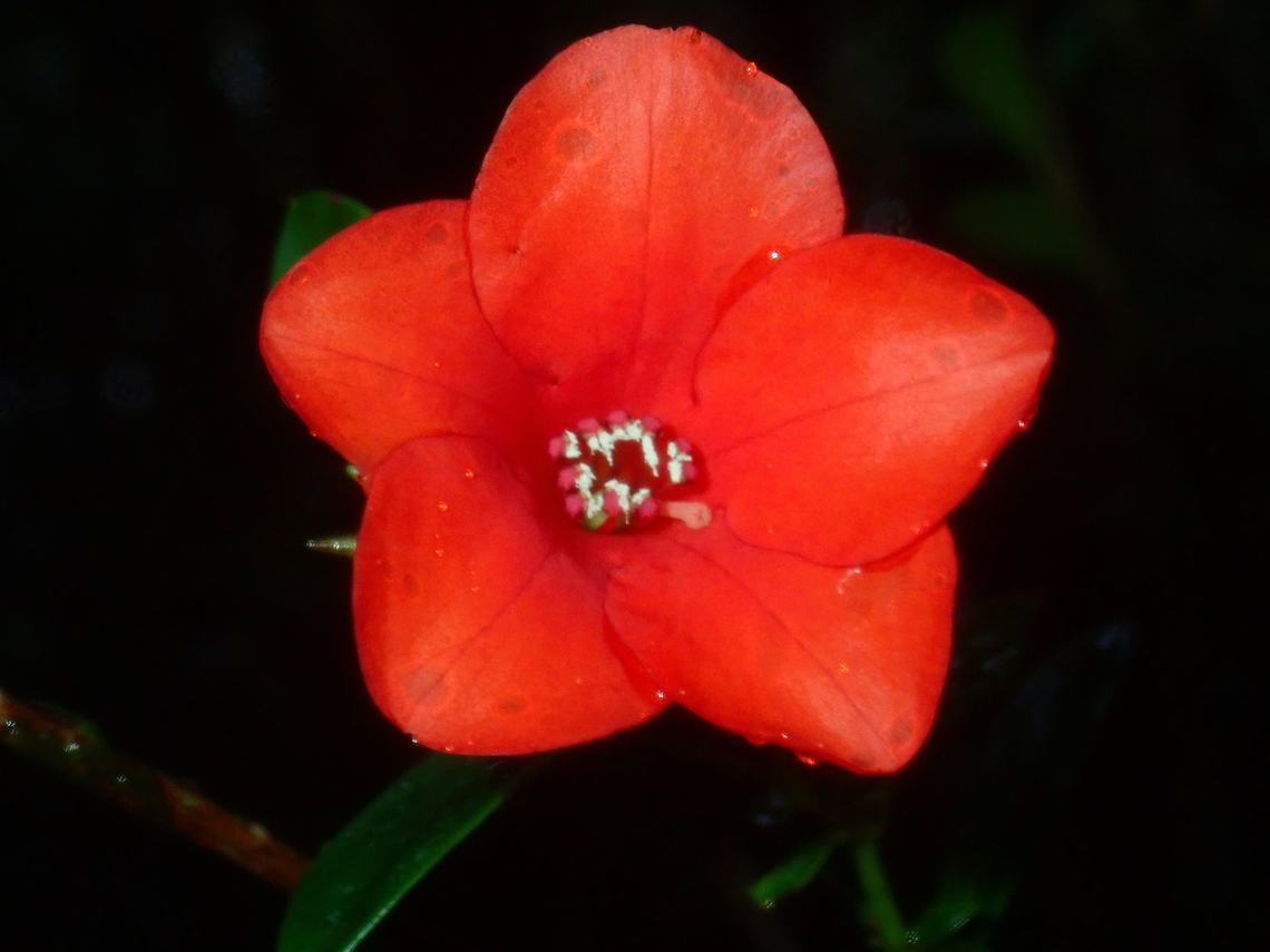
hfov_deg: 19.6
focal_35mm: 100
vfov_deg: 14.8
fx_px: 3669
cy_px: 476
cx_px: 635
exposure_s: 1/200
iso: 640
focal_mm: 18
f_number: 6.3
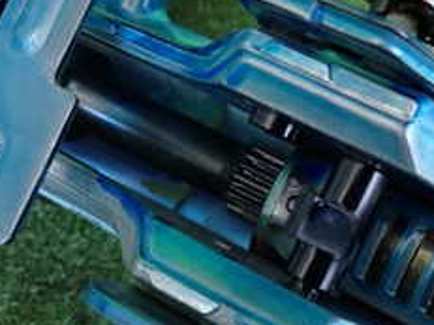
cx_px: 325
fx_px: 815
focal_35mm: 65
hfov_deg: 29.4
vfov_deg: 22.3
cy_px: 261
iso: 250
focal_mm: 4.5
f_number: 2
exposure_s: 1/30
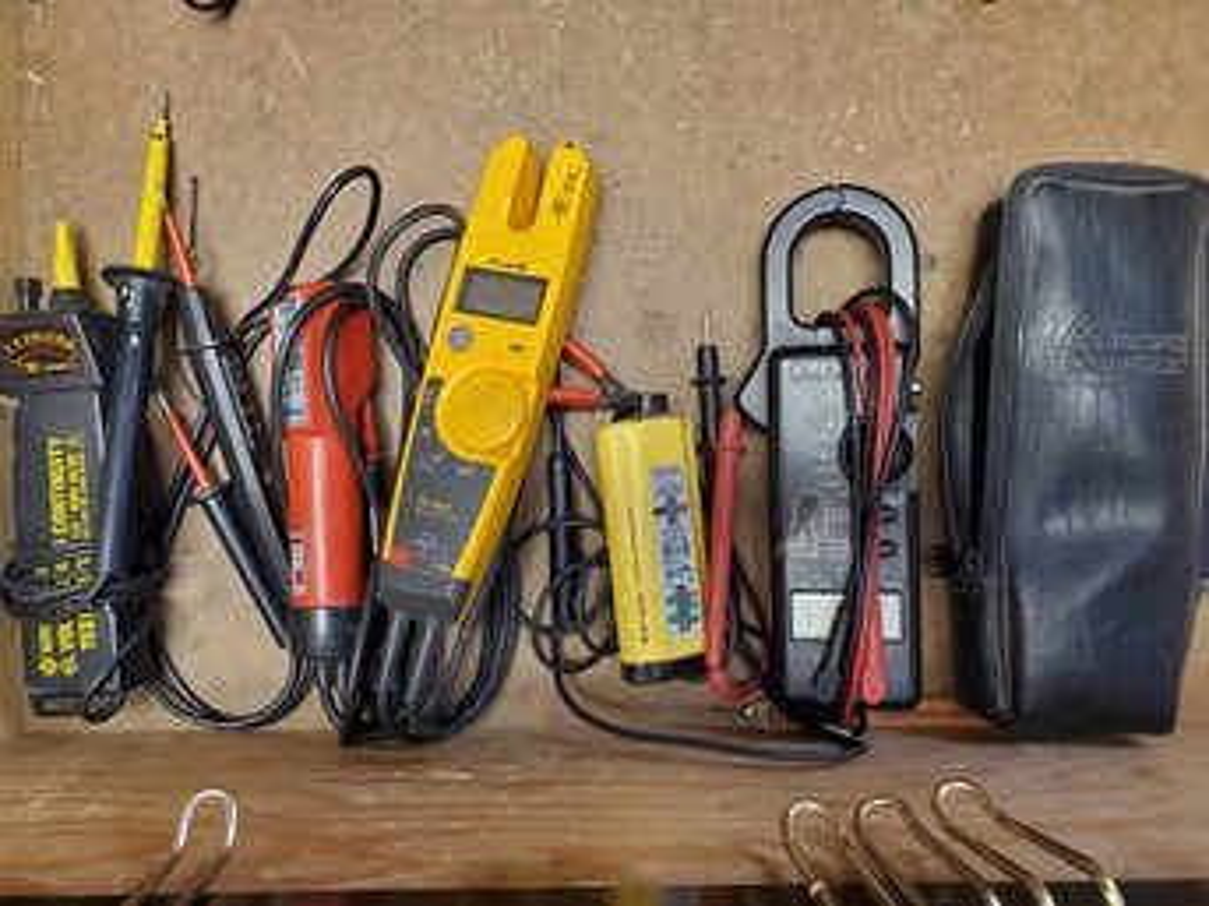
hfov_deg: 67.3
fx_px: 908
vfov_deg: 53.0
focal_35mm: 26
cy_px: 453
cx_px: 604
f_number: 2.4
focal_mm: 4.3
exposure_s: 1/40
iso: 320
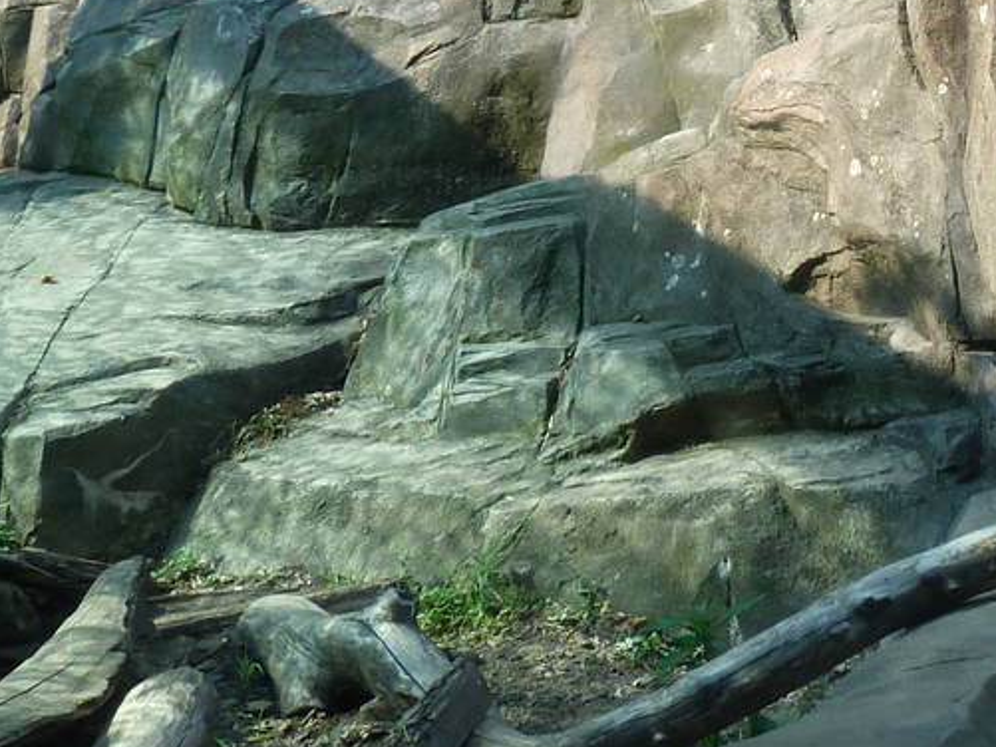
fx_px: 2389
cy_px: -105
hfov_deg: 22.6
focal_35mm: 83
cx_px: 1012
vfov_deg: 17.1
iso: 80
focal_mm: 4.7
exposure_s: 1/125
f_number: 4
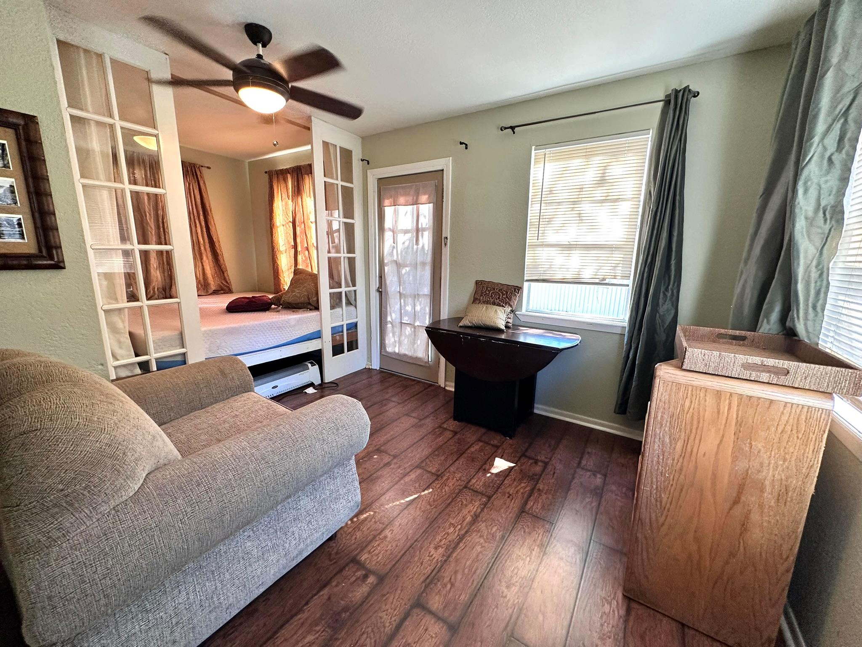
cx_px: 431
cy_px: 324
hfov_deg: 102.1
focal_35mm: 14
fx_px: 349
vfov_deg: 85.7
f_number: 2.2
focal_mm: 2.22
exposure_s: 1/120
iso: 200
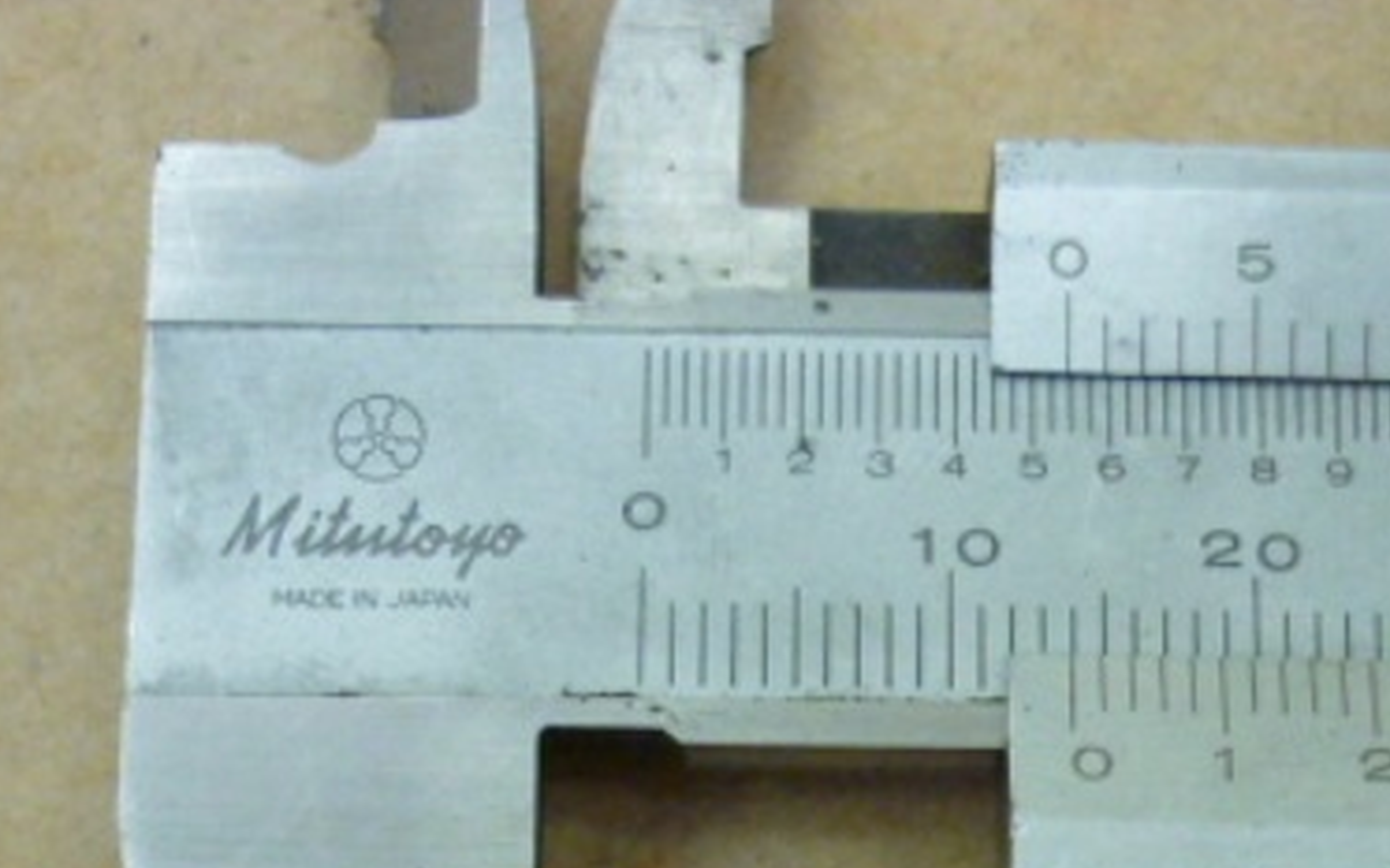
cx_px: 935
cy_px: 1084
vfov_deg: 16.5
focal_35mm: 75
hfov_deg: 27.3
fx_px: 2841
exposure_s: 1/20
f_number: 2.8
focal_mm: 5.5
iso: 400
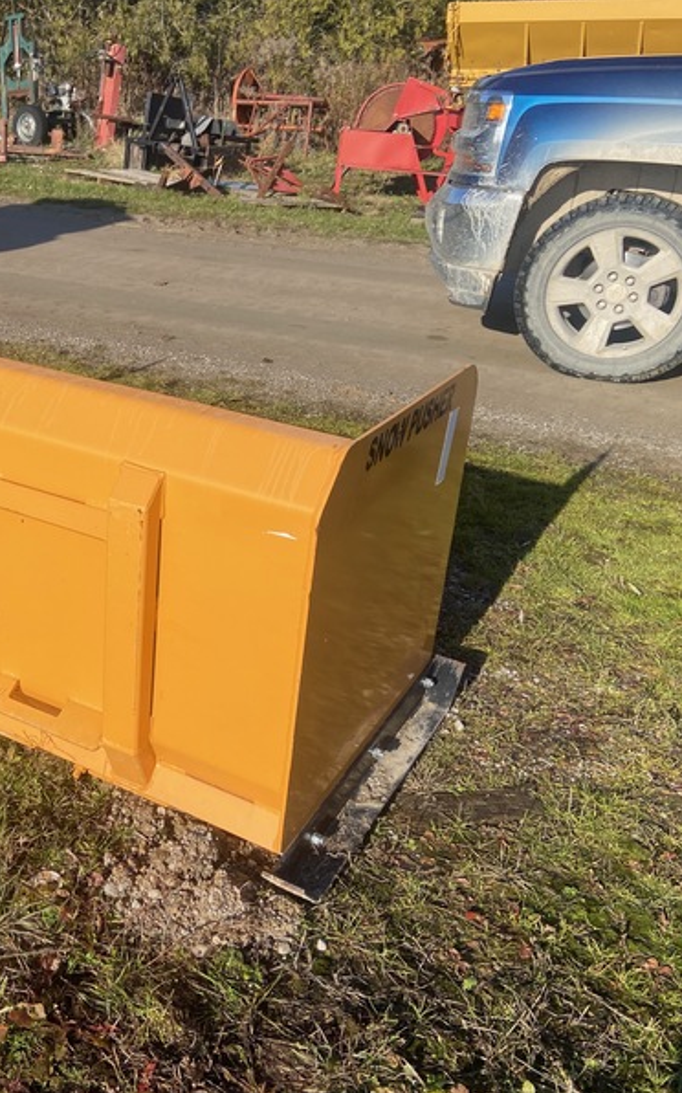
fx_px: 1101
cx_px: 97
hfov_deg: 33.0
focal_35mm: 37
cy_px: 548
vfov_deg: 52.8
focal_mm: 4.25
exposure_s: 1/2967
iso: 32
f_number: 1.8
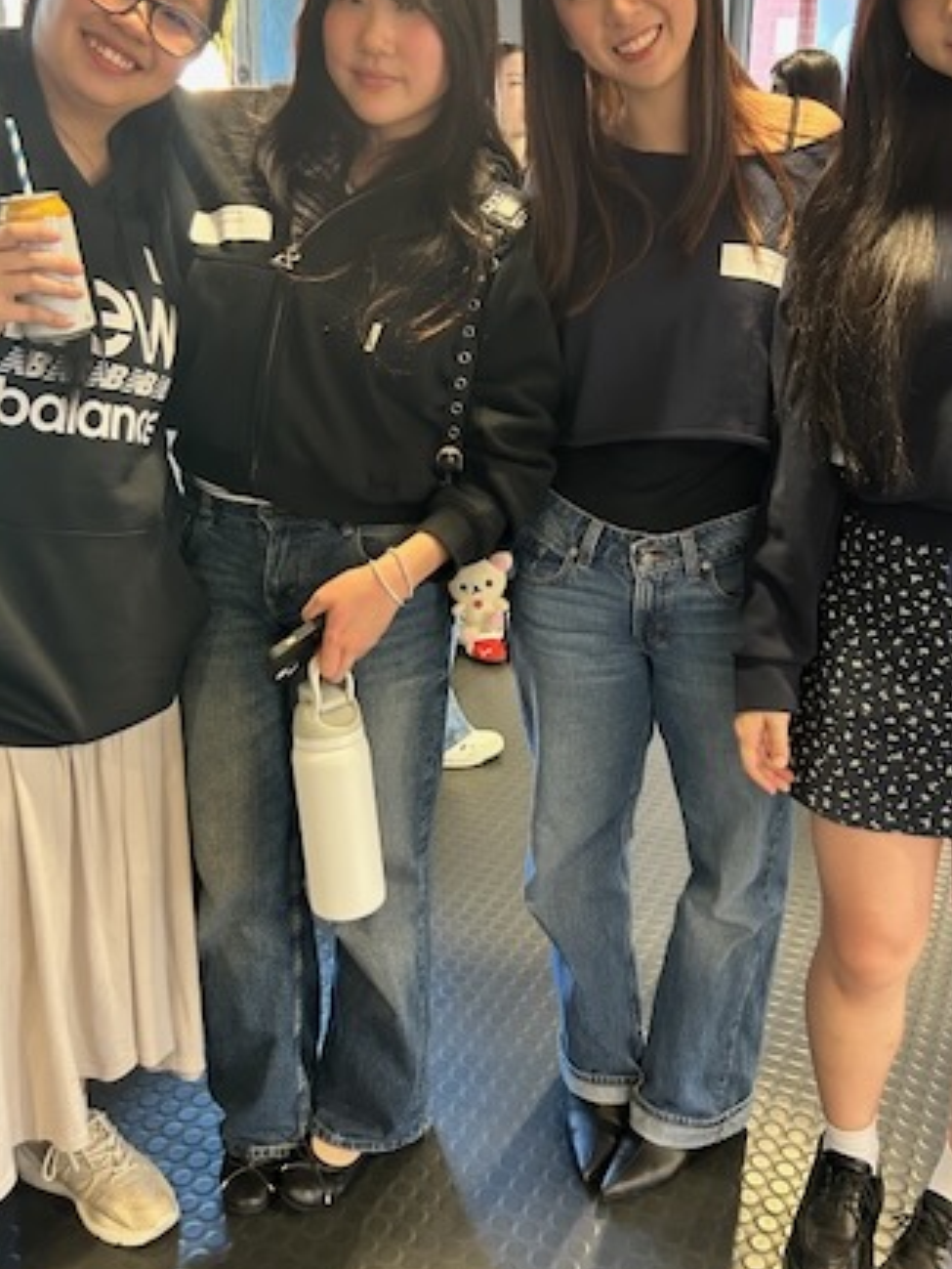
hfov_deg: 39.6
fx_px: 1319
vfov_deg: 51.2
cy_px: 551
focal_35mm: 36
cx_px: 516
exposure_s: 1/50
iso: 320
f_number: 1.5
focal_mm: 5.7
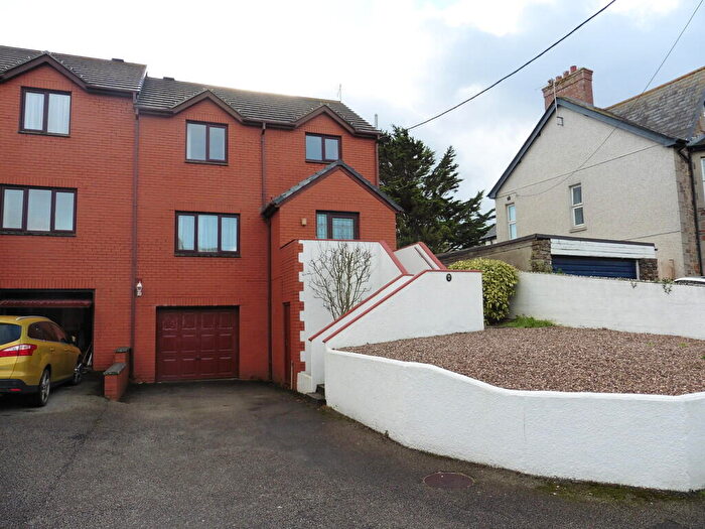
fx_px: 489
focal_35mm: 24
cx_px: 352
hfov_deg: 71.6
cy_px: 264
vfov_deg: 56.8
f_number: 4
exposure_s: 1/200
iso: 100
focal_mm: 4.3
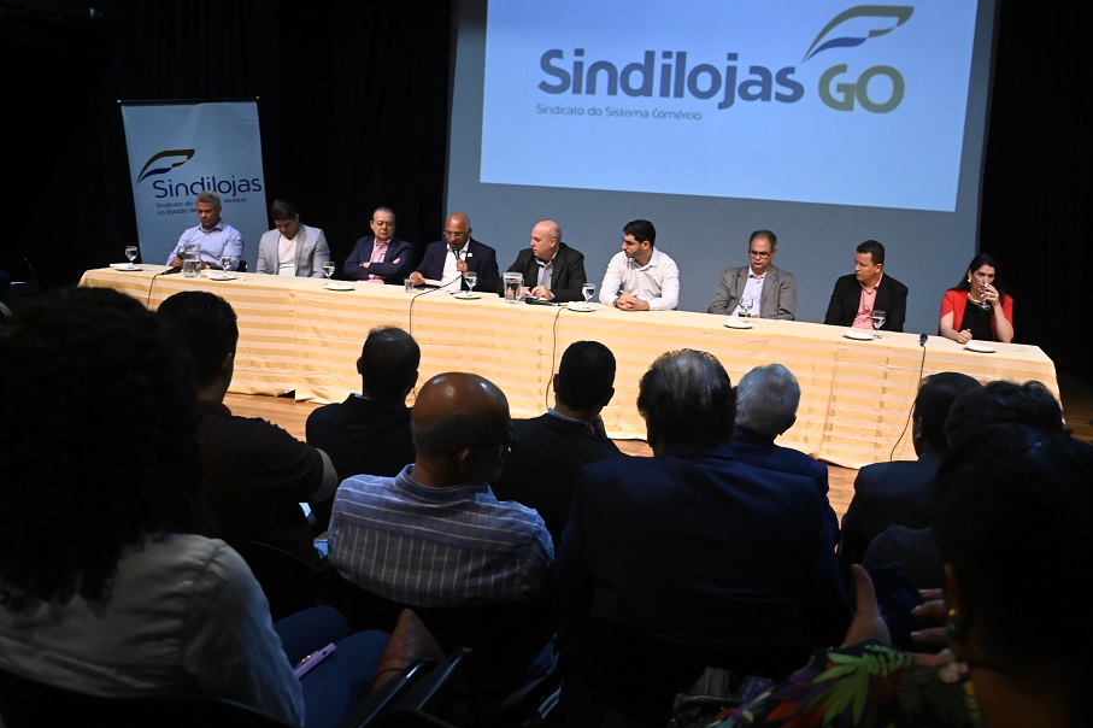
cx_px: 588
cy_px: 353
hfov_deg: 54.4
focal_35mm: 35
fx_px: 1062
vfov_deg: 37.8
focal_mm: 31
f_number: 6.3
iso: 8000
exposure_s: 1/125
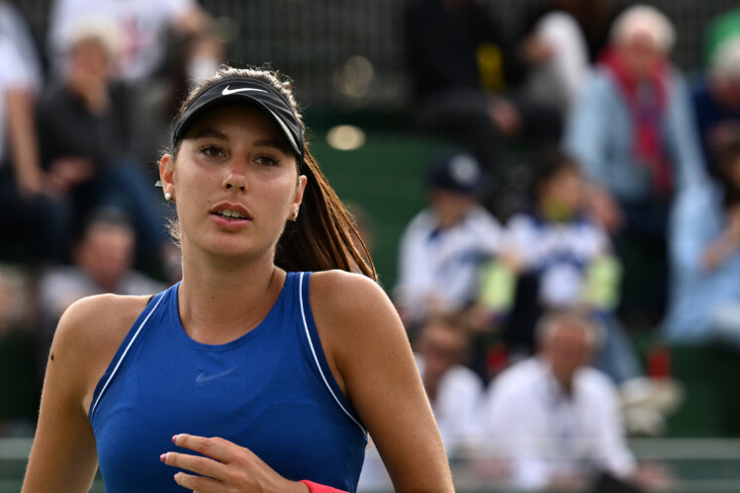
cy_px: 294
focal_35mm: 396
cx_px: 254
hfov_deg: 5.2
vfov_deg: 3.5
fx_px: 8141
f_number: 4
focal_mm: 165
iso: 500
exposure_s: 1/1600
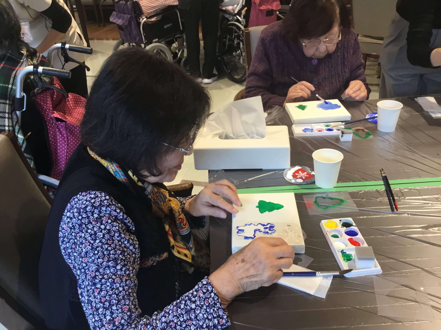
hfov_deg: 58.4
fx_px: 395
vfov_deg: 45.4
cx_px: 220
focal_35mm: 31
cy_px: 165
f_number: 2.4
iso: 64
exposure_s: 1/30
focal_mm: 3.3
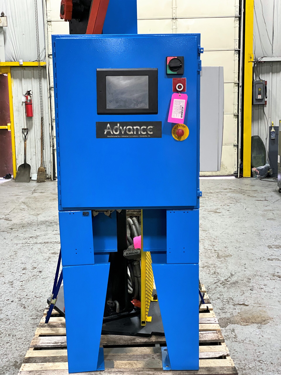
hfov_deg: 28.0
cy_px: 188
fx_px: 563
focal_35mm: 52
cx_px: 140
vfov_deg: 36.8
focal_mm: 6
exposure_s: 1/40
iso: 250
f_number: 2
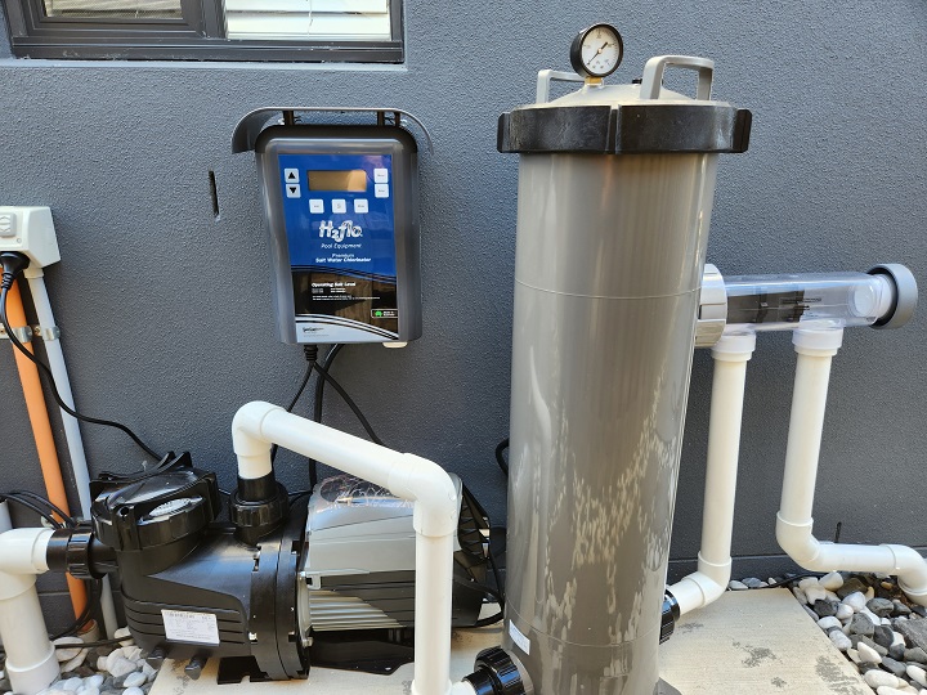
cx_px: 464
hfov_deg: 73.9
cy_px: 348
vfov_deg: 58.9
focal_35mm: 23
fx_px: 616
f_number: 1.8
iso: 80
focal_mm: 5.4
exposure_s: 1/180
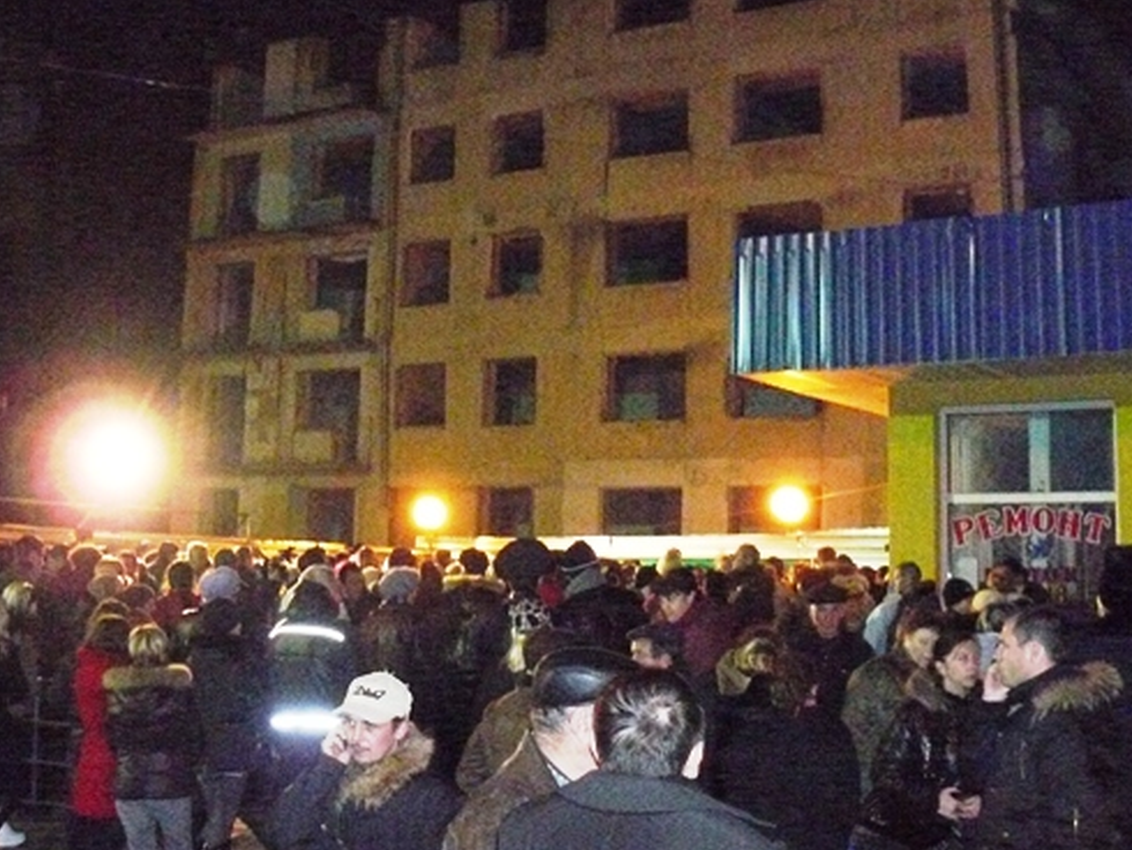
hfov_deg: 40.4
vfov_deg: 30.7
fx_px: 1538
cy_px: 305
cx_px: 508
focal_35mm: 47
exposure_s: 1/25
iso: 1250
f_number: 2.8
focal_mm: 6
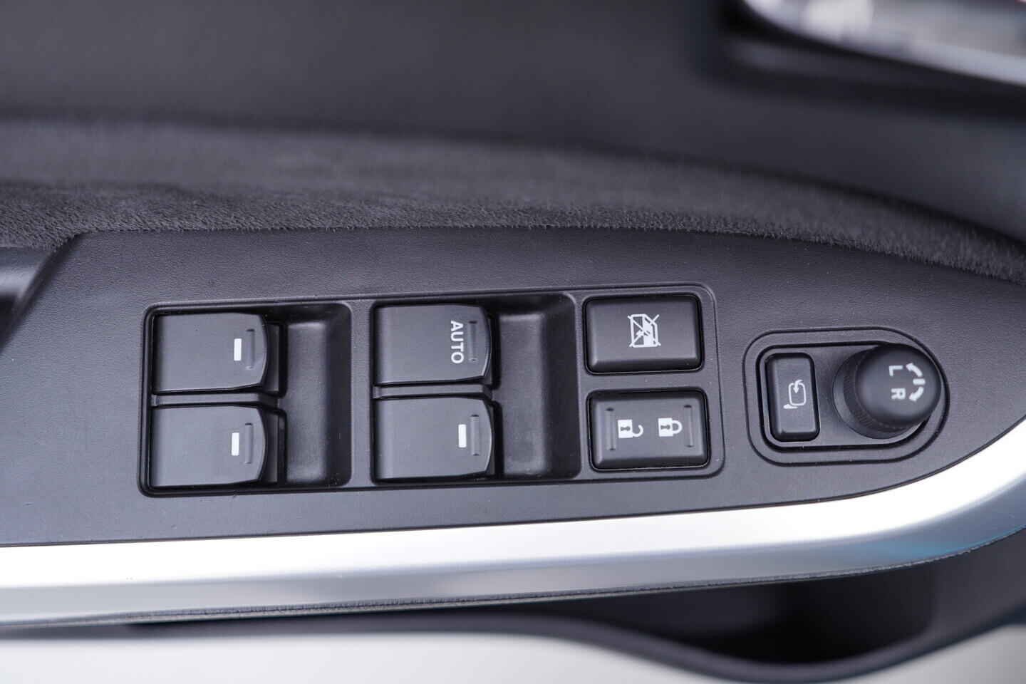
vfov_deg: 36.9
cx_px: 513
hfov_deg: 53.1
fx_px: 1026
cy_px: 342
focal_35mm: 36
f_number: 2.8
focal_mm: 24
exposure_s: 1/40
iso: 160
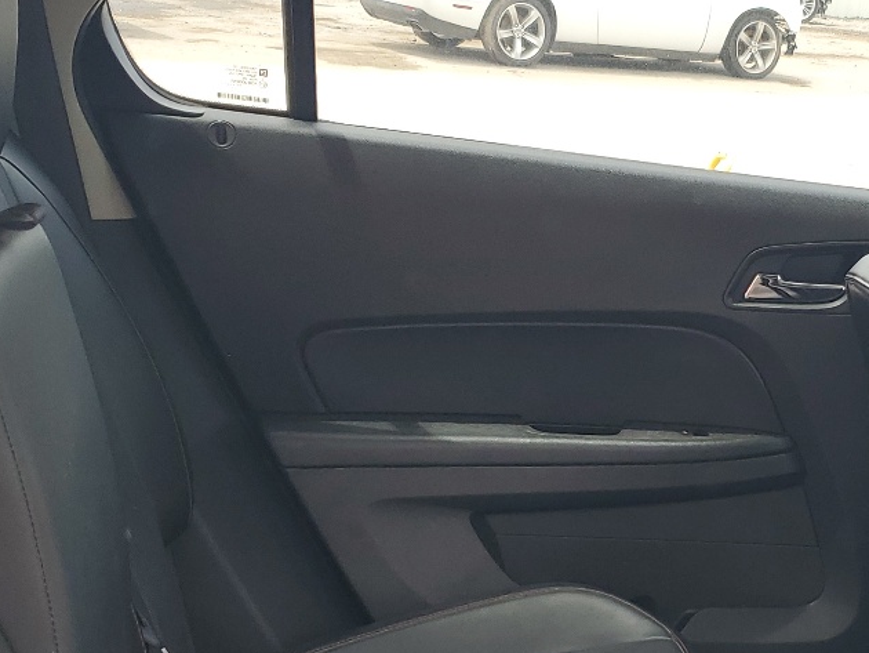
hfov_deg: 28.8
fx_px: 1657
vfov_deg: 21.9
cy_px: 561
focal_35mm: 66
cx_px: 681
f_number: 1.5
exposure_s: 1/179
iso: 50
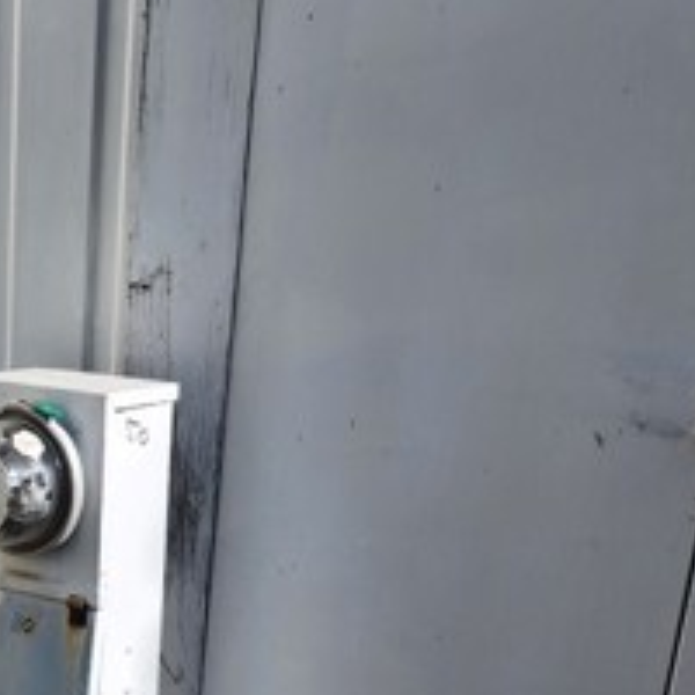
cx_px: 66
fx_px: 1476
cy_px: 775
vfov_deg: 24.6
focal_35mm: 65
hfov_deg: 25.6
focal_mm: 6.4
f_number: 1.8
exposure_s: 1/1108
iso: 12
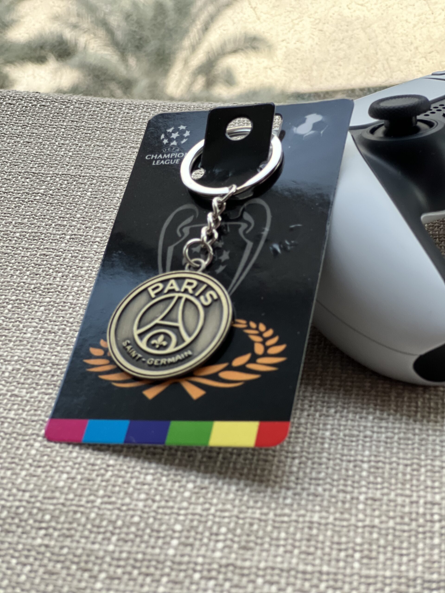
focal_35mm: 77
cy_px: 296
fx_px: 1320
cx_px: 222
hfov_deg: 19.1
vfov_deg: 25.3
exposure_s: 1/32
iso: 400
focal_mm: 9
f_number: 2.8
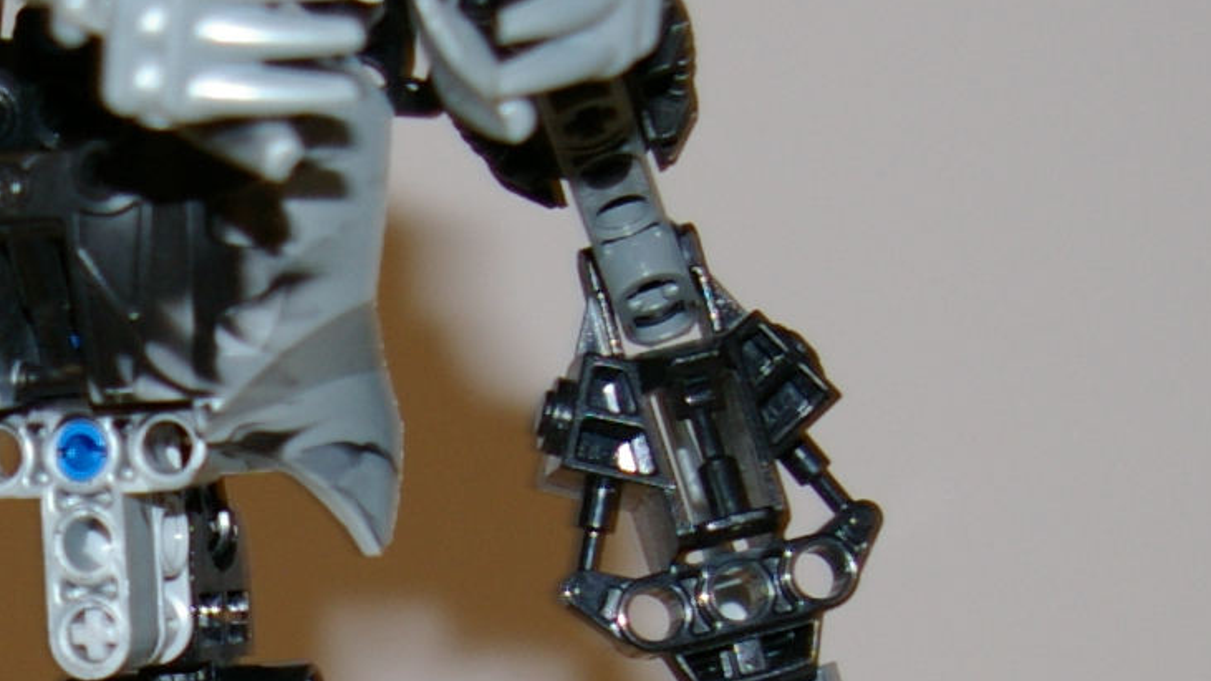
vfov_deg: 7.8
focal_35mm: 155
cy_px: 764
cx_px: -27
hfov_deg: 13.7
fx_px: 4977
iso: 200
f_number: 4
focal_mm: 24
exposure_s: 1/45
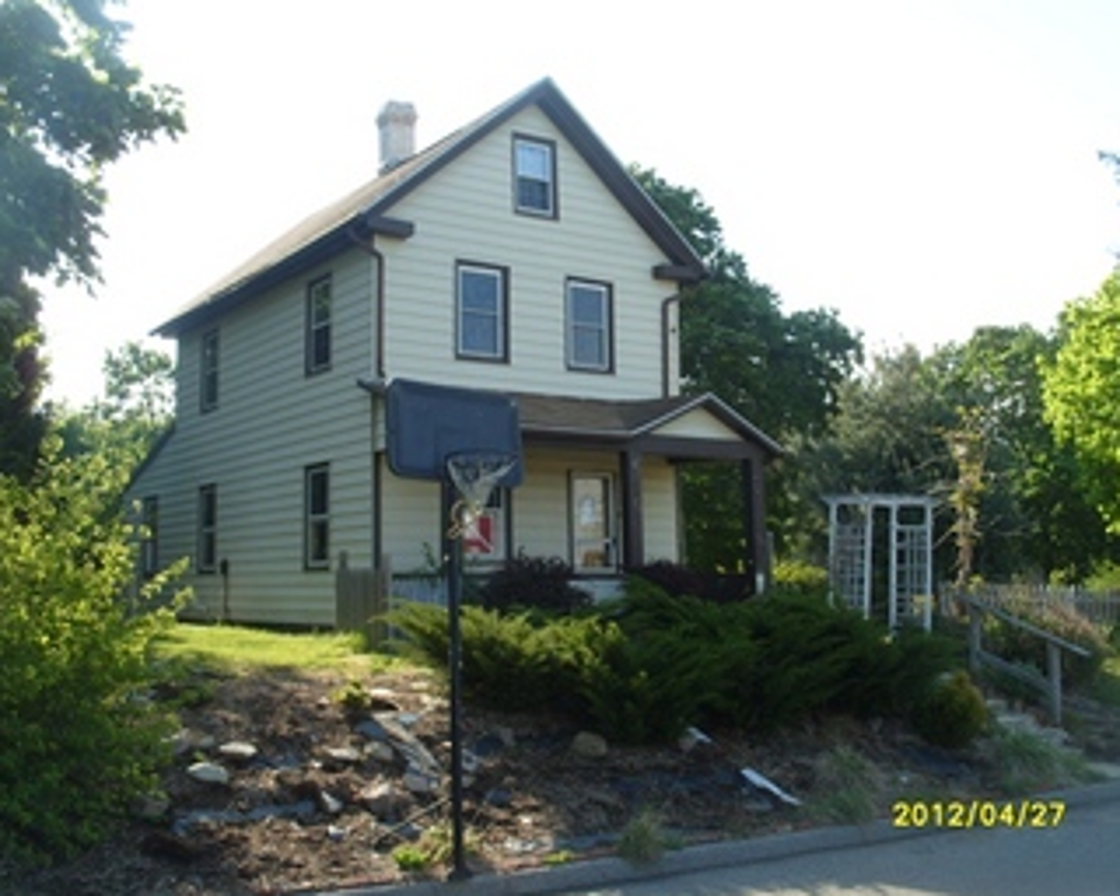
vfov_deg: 40.1
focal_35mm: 37
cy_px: 448
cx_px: 528
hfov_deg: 49.1
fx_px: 1226
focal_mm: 7.8
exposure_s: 1/180
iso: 80
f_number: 4.8
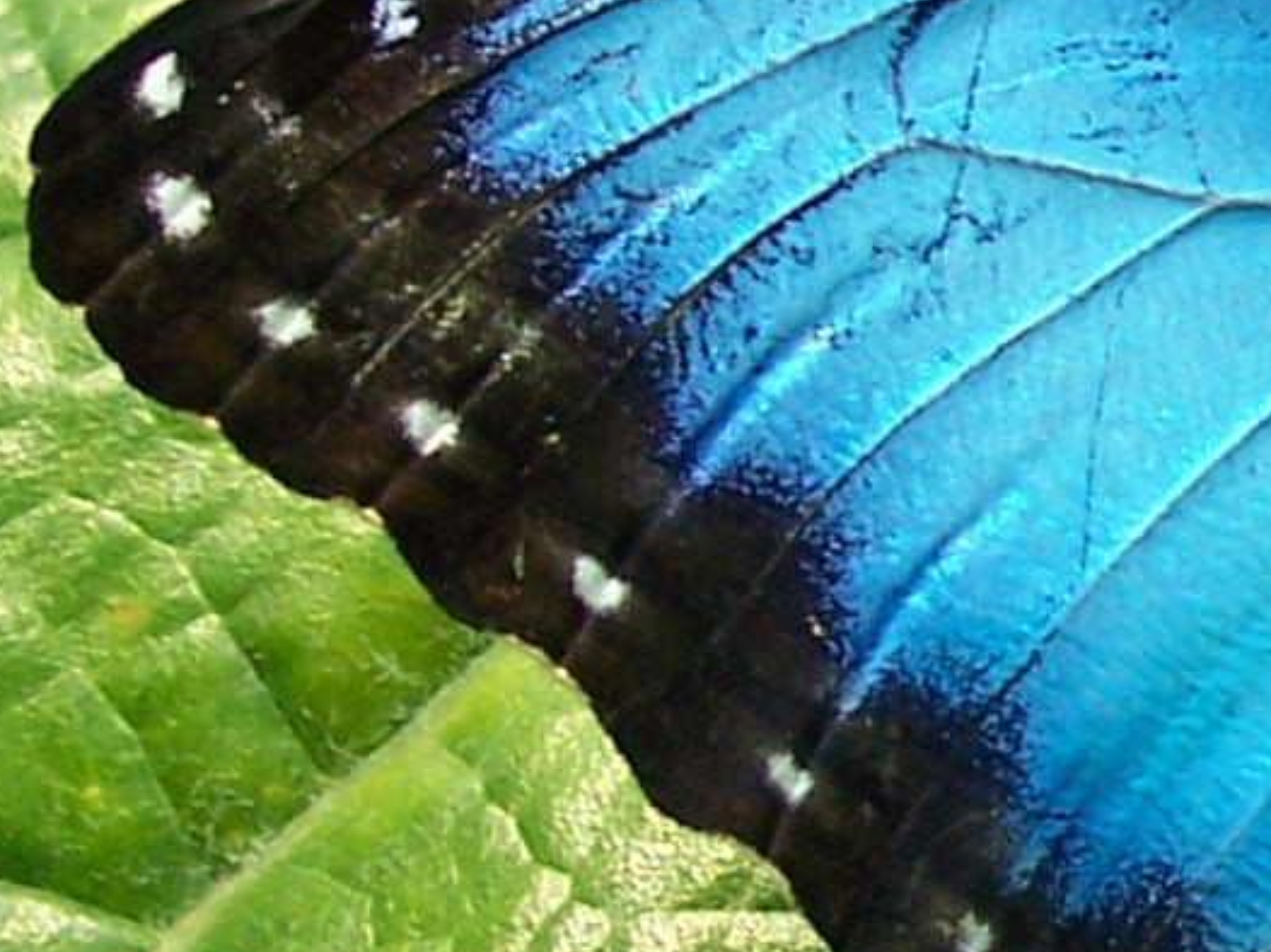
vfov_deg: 8.1
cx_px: 2187
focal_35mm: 184
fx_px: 6753
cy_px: 633
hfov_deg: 10.2
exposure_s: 1/250
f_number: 3
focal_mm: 7
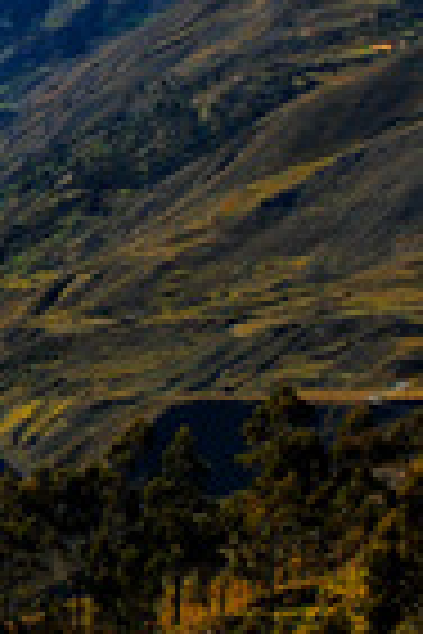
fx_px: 4194
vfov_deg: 8.6
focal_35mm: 238
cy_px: 76
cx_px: -99
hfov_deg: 5.7
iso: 200
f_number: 5.6
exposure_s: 1/1000
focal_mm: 28
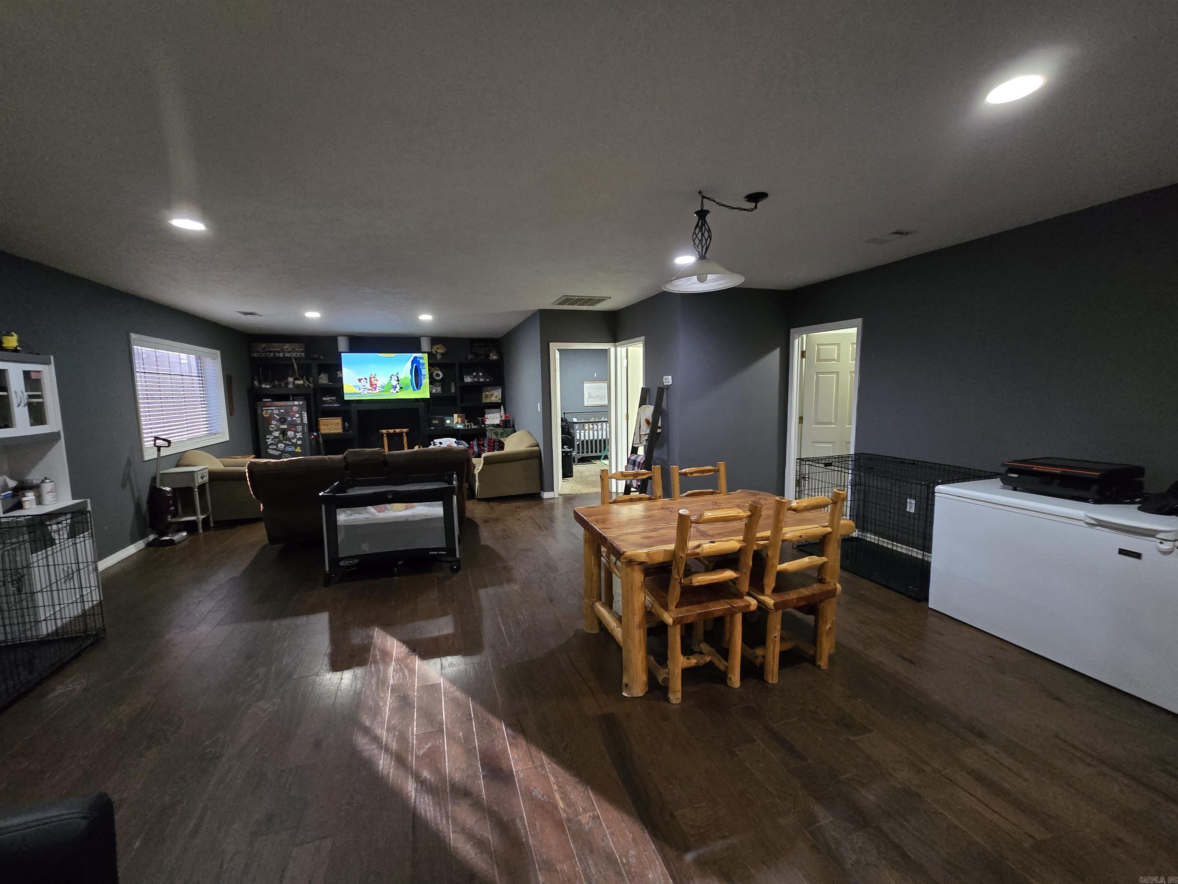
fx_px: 442
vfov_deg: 89.9
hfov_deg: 106.2
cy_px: 442
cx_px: 589
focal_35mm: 13
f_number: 2.2
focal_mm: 2.2
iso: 1250
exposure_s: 1/30
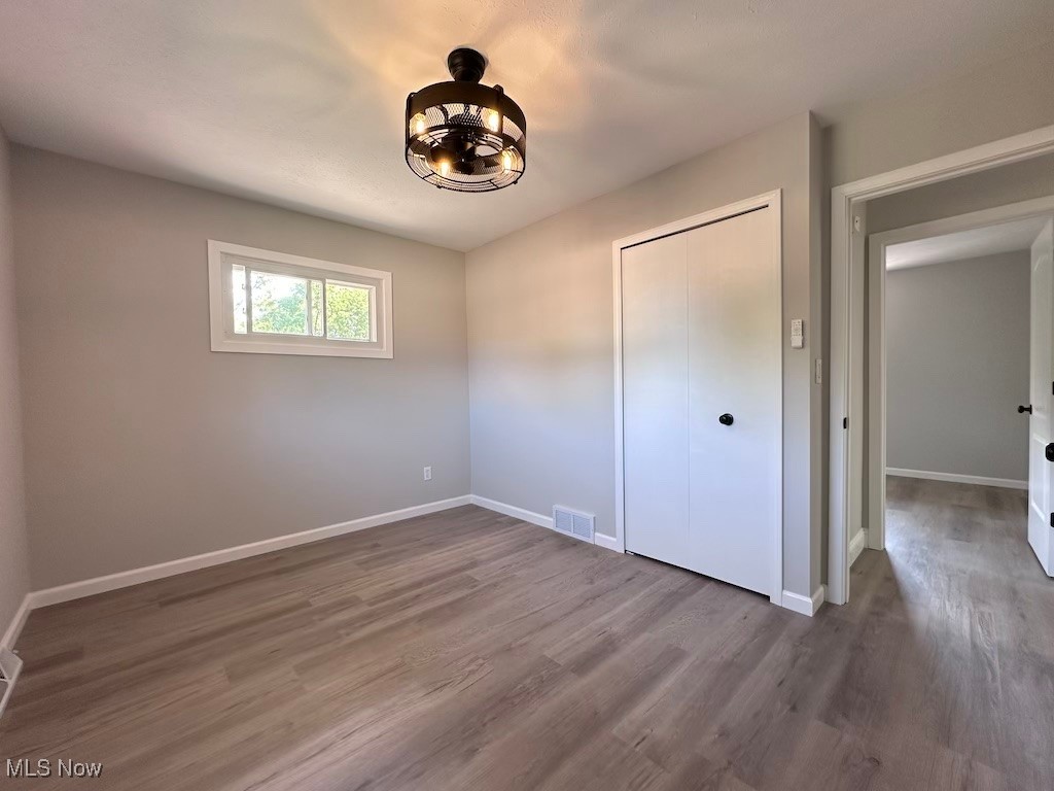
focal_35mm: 14
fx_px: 426
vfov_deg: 85.7
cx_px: 527
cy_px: 396
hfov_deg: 102.1
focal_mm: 2.22
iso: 160
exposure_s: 1/60
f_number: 2.2
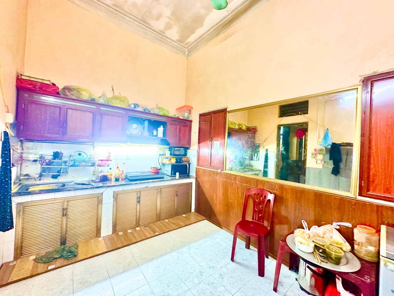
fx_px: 159
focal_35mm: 14
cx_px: 197
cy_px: 148
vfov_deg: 85.7
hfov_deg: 102.1
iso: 400
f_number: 2.2
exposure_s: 1/50
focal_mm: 2.22
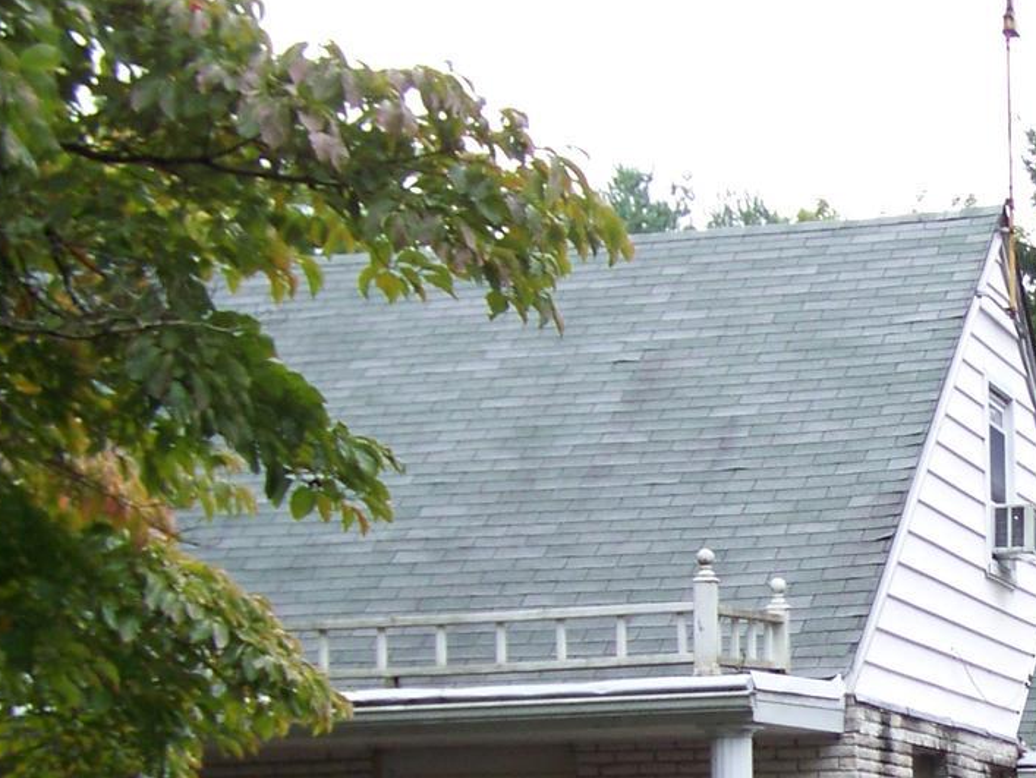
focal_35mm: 110
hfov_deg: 17.4
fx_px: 3294
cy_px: 686
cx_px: 1080
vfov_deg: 13.4
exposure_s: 1/60
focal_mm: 6.3
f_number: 2.8
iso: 64
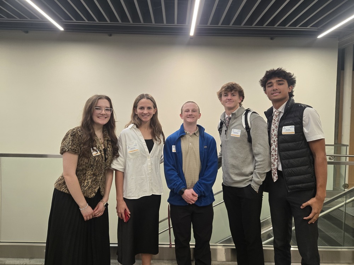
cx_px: 177
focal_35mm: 23
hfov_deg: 73.9
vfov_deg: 58.9
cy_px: 132
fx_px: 235
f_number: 1.8
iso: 250
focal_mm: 5.4
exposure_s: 1/120
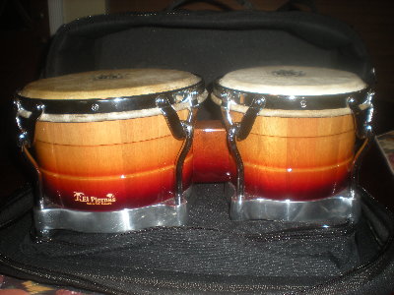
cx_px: 197
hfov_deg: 49.0
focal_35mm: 38
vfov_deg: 37.7
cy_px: 148
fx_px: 433
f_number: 3.1
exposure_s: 1/60
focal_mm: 6.3
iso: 64
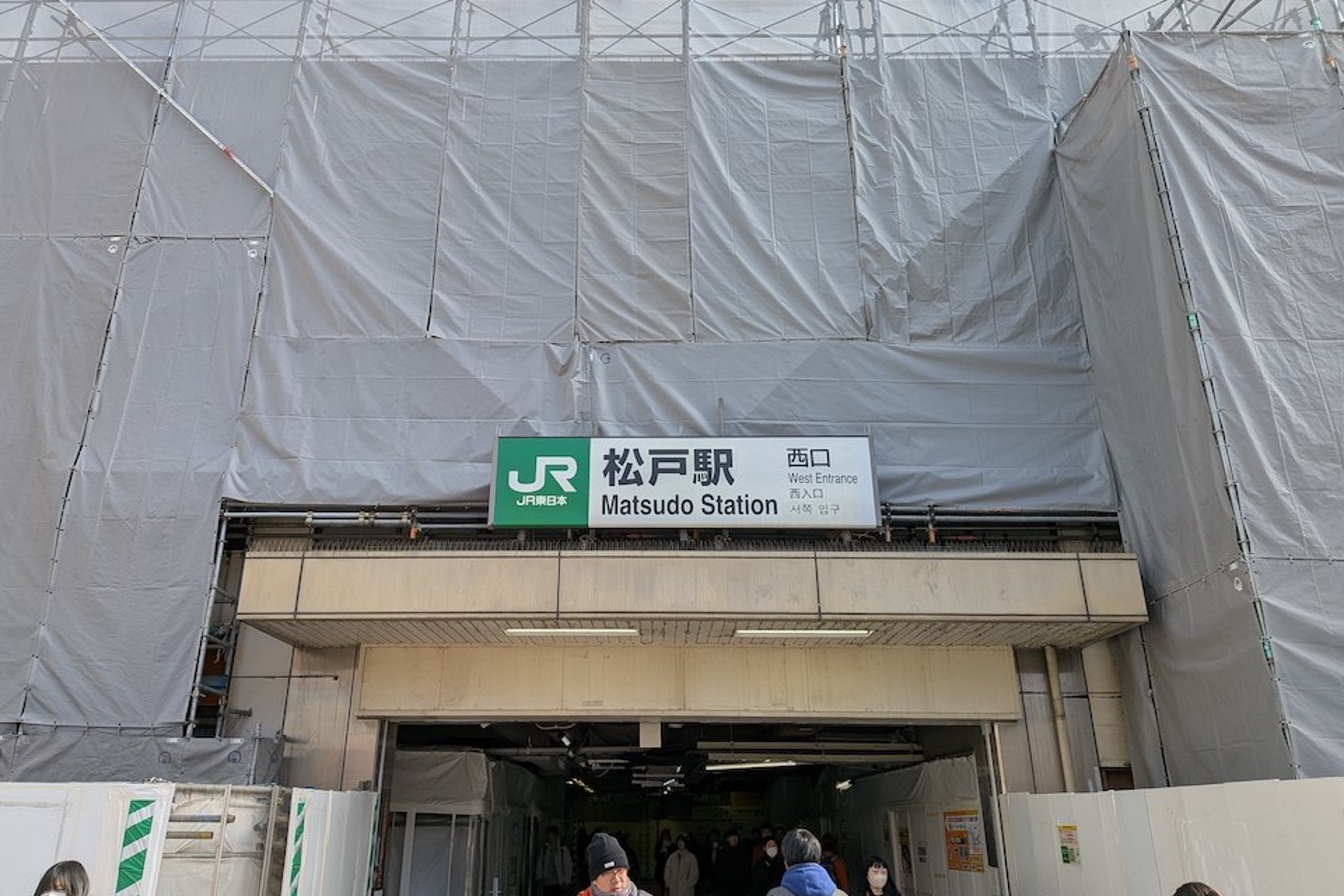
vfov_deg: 49.5
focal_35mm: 26
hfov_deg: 69.4
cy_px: 414
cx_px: 661
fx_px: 971
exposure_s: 1/6667
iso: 22
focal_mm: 4.53
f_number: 1.7
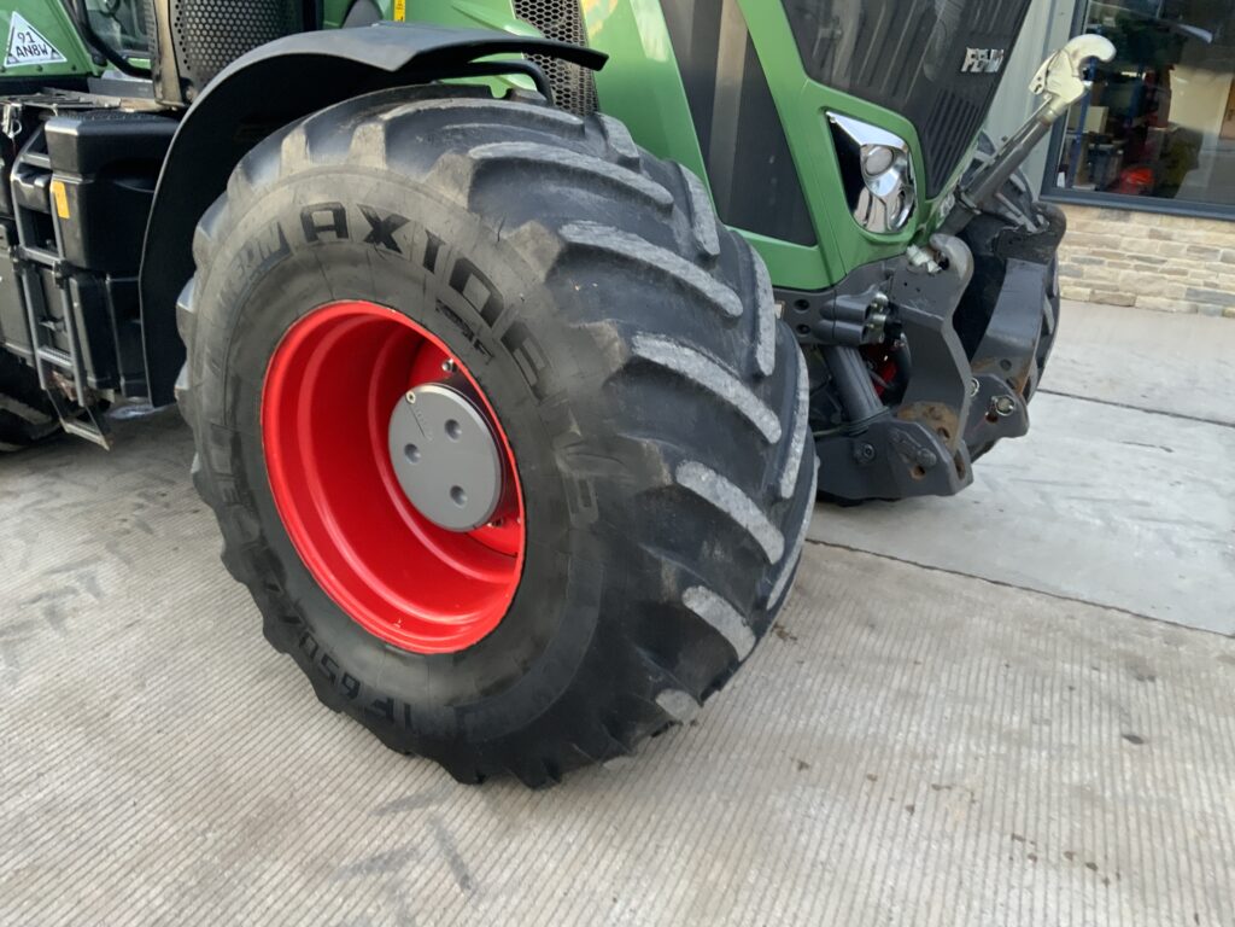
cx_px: 618
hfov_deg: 61.7
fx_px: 1035
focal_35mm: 29
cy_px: 464
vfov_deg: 48.2
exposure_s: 1/60
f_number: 1.8
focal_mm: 3
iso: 160
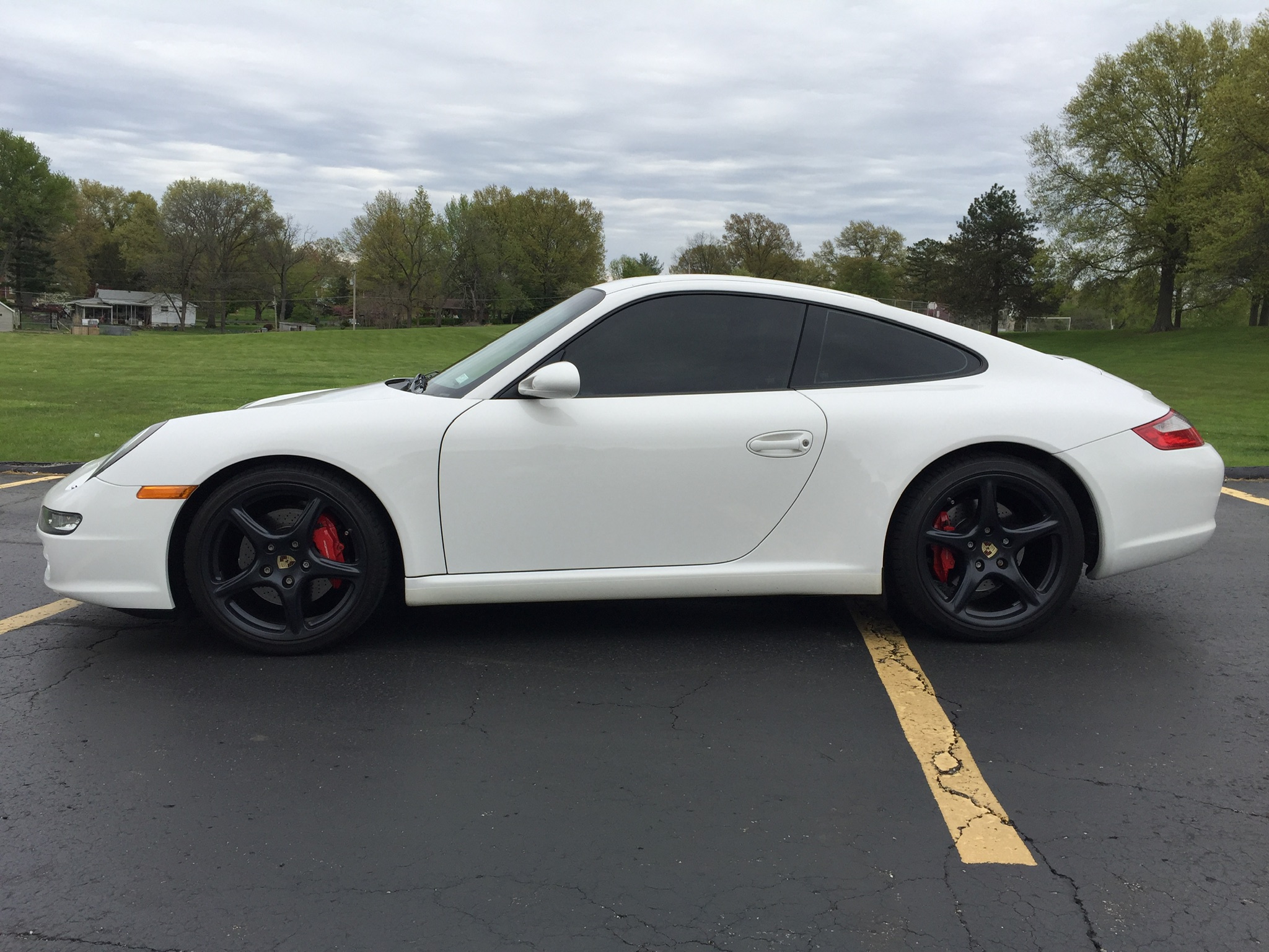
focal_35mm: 29
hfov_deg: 61.7
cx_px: 634
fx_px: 1063
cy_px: 476
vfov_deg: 48.2
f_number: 2.2
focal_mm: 4.15
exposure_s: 1/860
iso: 32
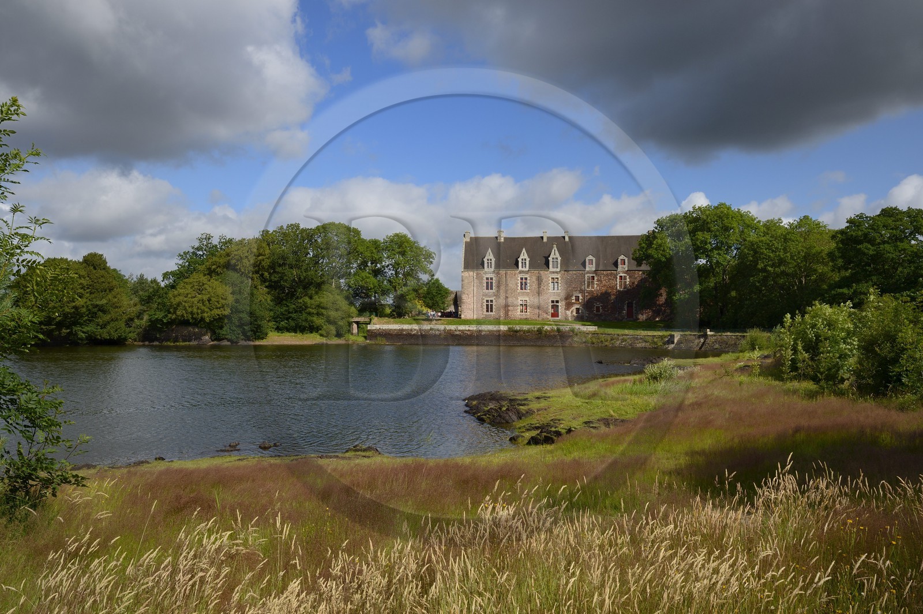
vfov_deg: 44.9
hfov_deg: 63.7
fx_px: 743
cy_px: 307
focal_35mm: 29
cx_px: 462
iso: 200
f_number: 14
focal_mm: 29
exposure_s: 1/200
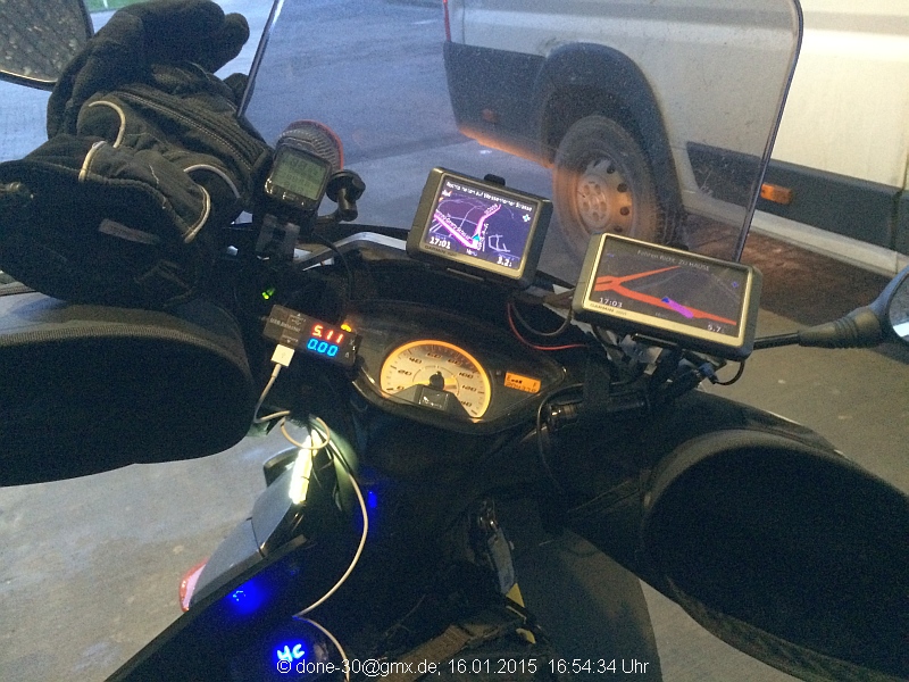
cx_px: 454
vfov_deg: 48.2
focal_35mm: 29
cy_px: 341
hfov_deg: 61.7
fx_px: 762
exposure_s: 1/15
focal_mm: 4.15
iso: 400
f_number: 2.2
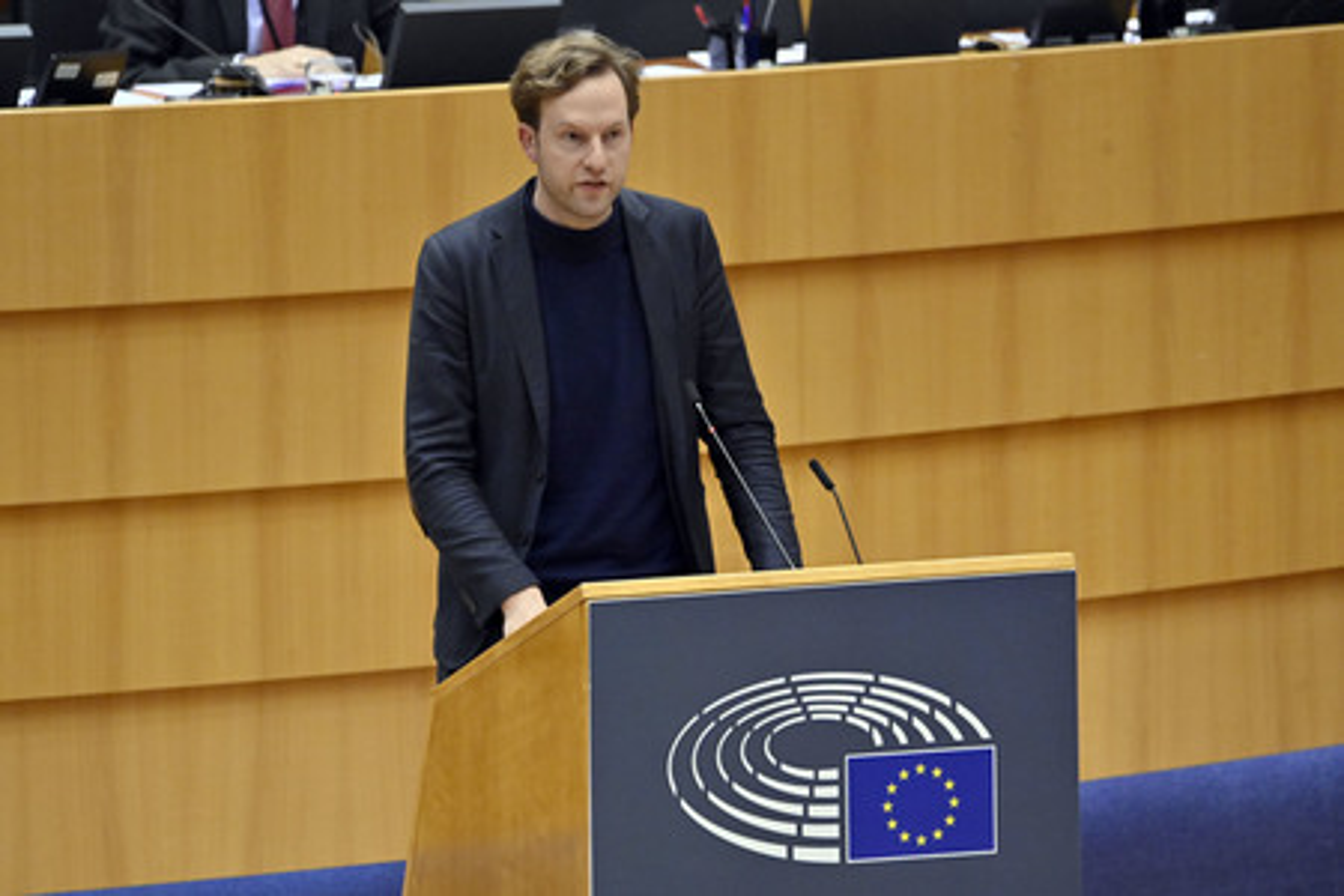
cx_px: 672
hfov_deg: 4.3
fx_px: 17919
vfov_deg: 2.9
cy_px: 448
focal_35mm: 480
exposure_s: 1/640
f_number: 6
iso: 5000
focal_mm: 480
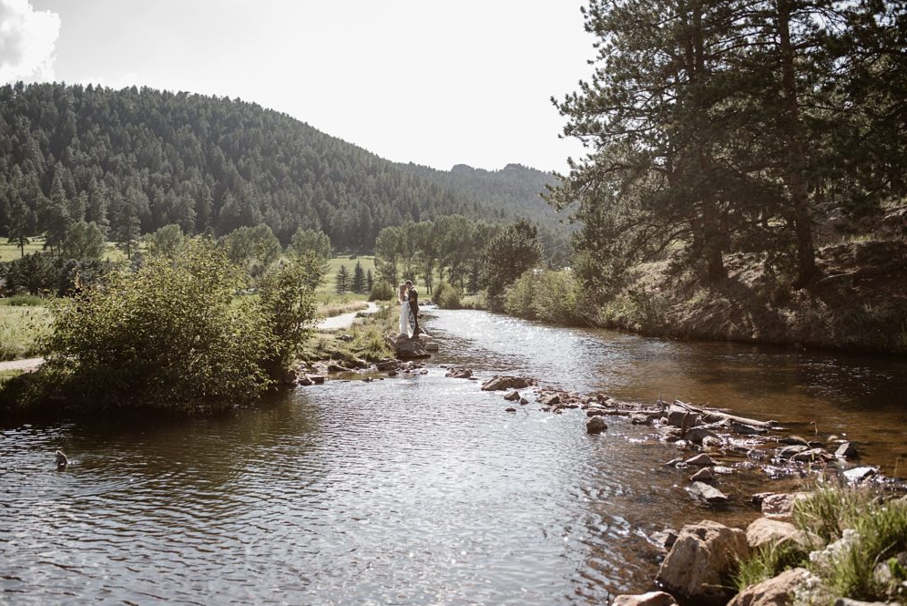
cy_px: 308
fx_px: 907
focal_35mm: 36
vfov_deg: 36.9
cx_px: 447
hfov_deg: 53.1
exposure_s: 1/800
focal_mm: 35
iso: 200
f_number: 3.2
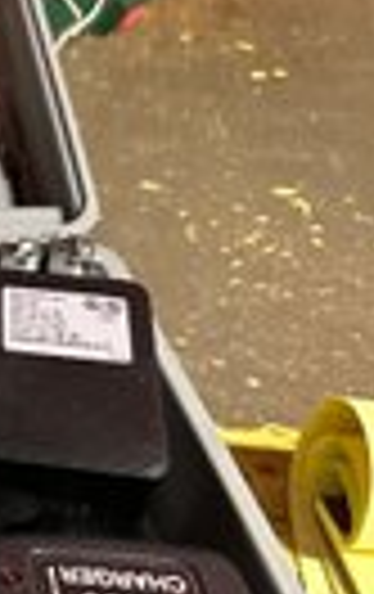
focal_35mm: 66
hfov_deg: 15.6
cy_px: 398
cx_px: -381
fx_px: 1072
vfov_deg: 30.8
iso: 640
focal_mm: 6.86
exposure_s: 1/60
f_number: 1.78
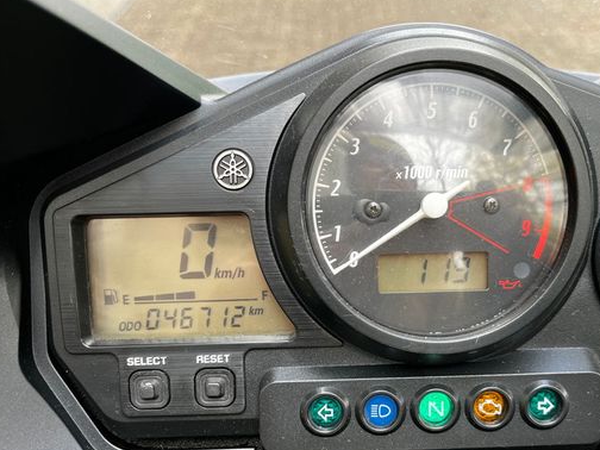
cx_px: 370
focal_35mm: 33
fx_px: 572
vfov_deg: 42.7
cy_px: 277
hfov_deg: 54.8
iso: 80
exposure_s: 1/122
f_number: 1.6
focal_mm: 5.1
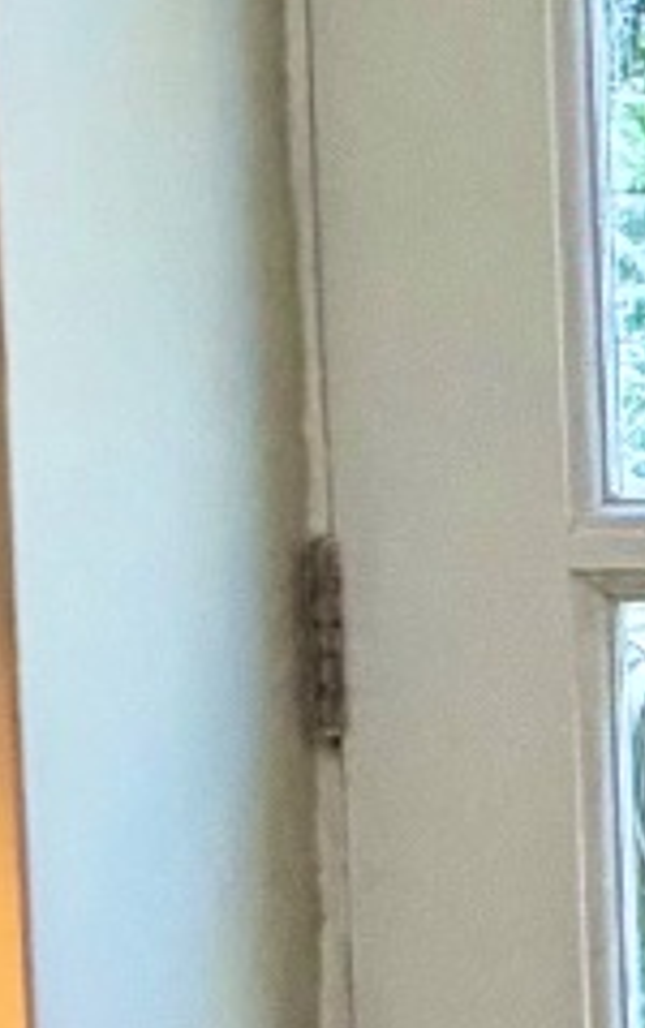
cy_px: 512
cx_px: 1806
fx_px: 3561
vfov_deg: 16.4
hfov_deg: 8.8
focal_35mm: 127
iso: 200
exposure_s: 1/100
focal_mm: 2.22
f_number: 2.2
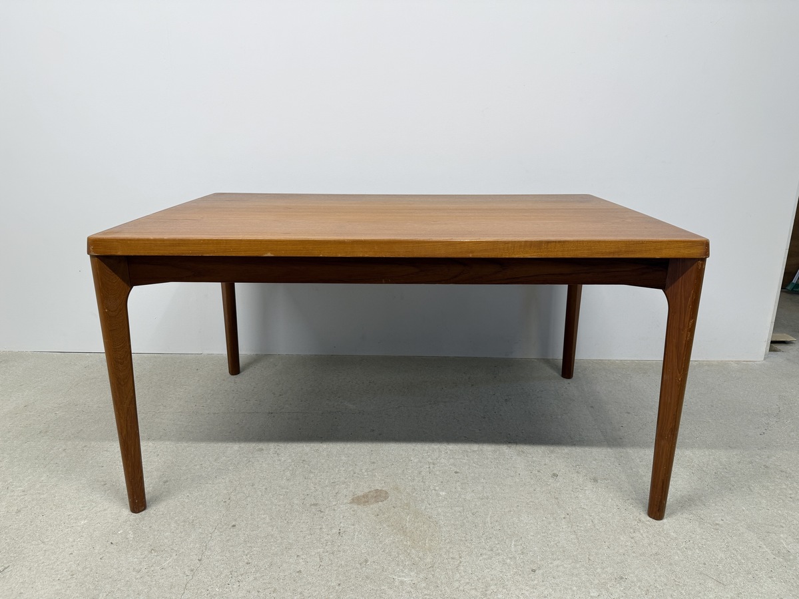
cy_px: 300
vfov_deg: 56.8
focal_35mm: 24
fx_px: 554
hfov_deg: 71.6
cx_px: 400
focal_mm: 6.76
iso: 100
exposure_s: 1/121
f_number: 1.78
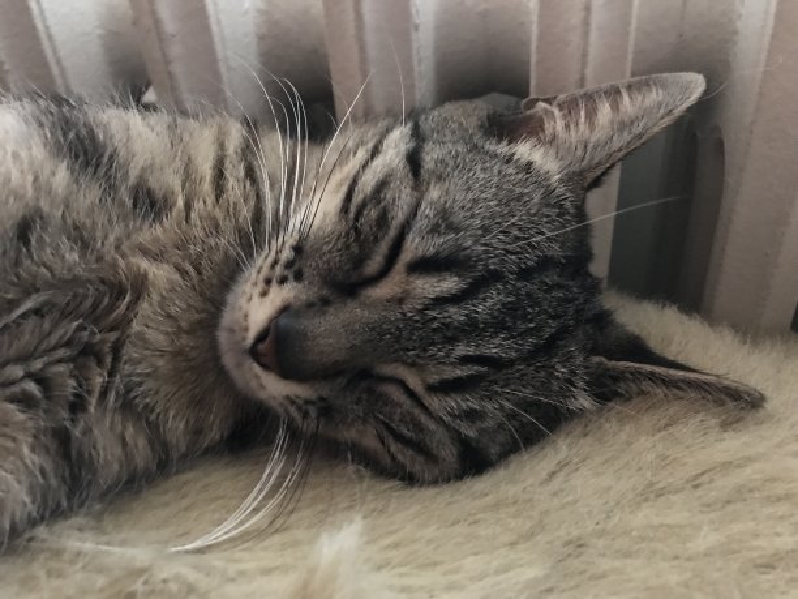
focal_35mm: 28
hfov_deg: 63.4
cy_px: 300
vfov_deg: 49.7
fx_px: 645
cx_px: 399
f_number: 1.8
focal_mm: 3.99
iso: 125
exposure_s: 1/4
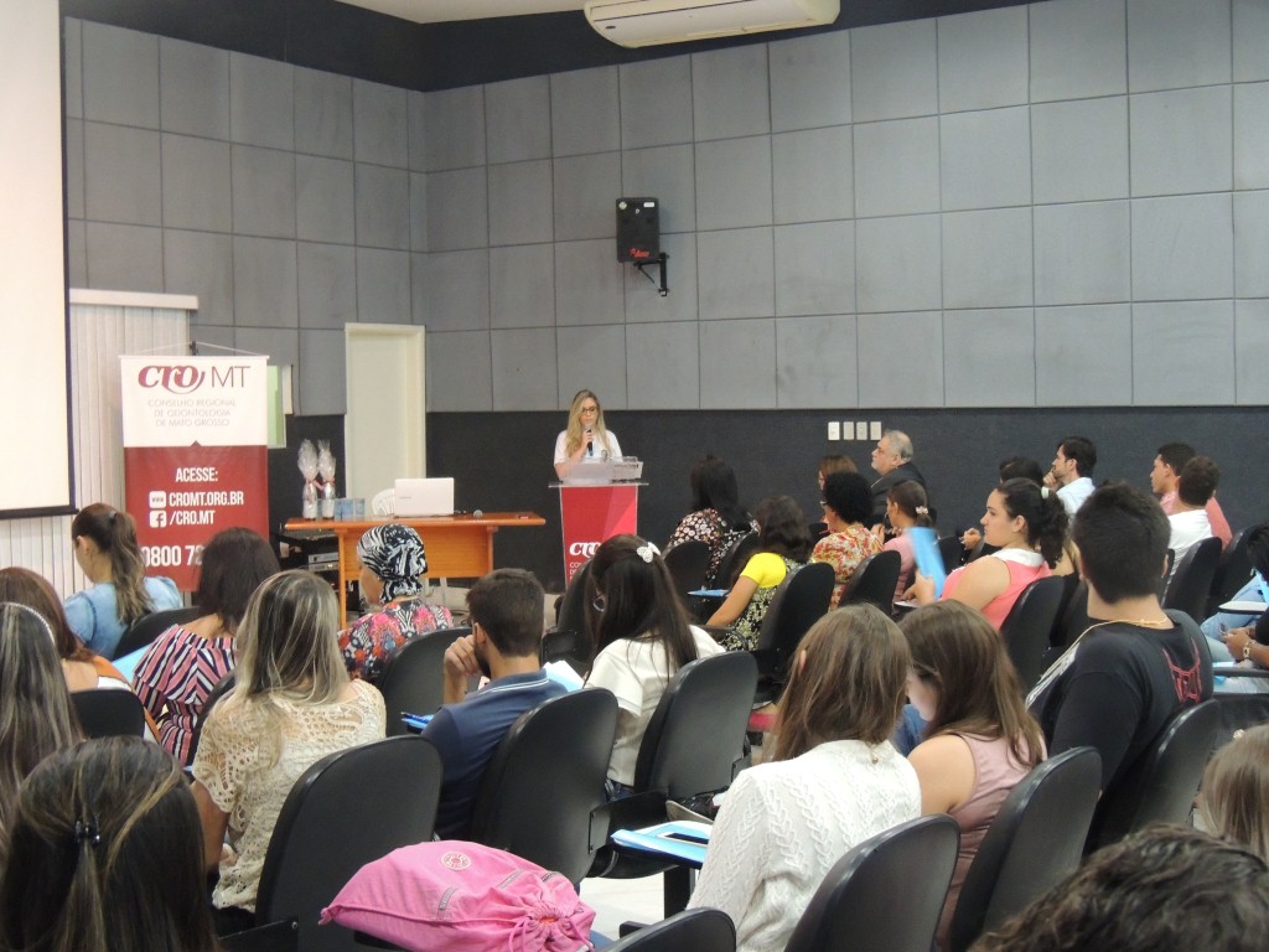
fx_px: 1723
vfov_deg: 30.9
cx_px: 634
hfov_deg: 40.4
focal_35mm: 47
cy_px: 476
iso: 800
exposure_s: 1/6
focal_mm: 8.3
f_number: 3.5
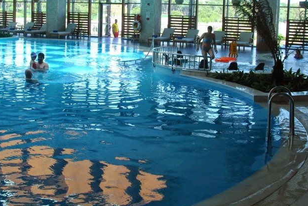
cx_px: 121
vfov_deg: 26.8
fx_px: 428
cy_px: 57
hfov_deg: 39.3
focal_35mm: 50
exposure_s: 1/125
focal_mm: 18
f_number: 5.6
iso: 200
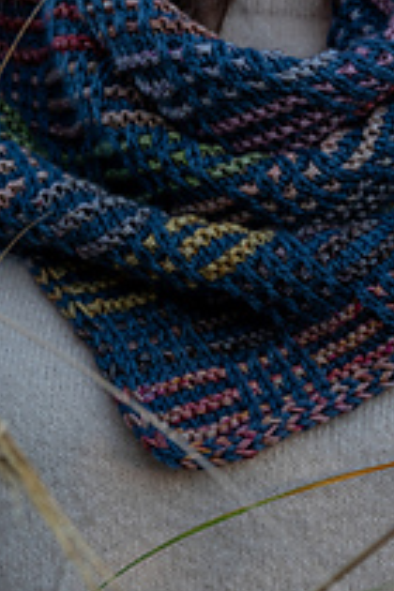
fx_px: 3989
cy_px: -82
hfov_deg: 5.6
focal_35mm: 243
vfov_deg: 8.4
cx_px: 391
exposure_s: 1/80
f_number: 6.3
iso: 125
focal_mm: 102
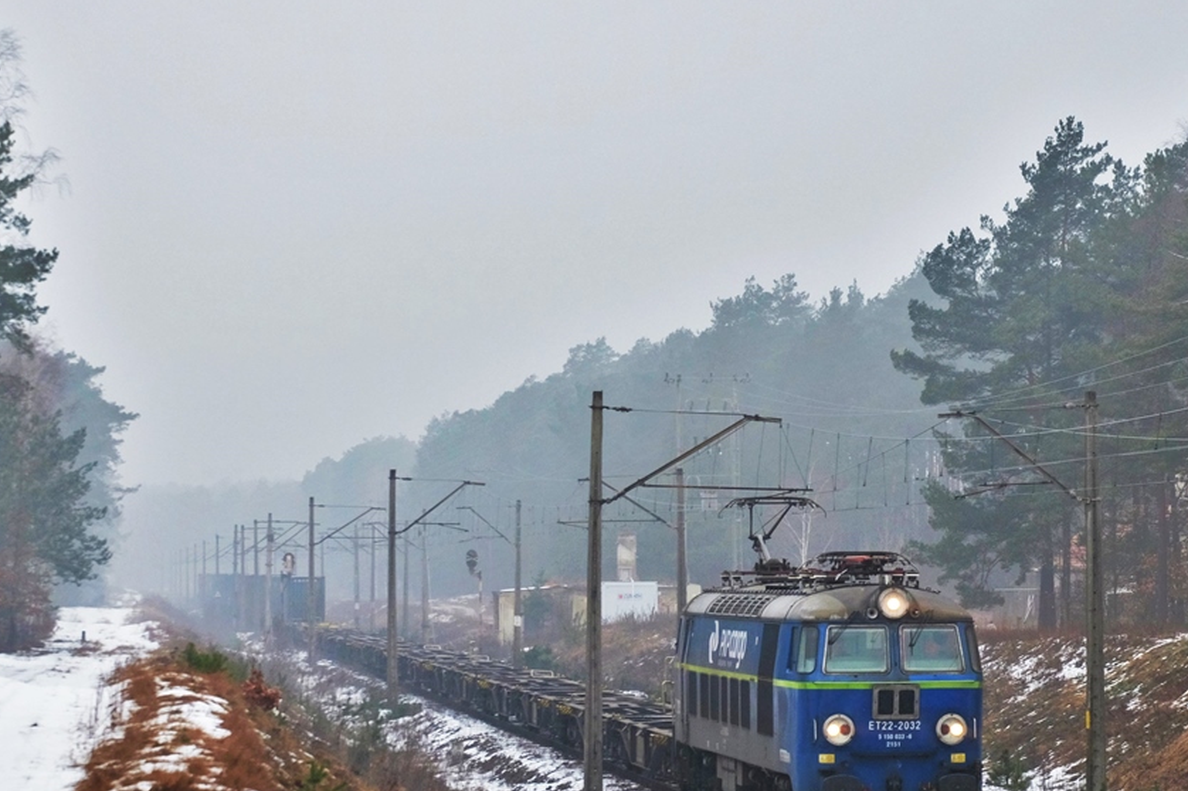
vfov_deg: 10.1
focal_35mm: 136
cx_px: 568
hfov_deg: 15.1
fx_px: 4486
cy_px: 522
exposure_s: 1/125
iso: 640
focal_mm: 59.6
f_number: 5
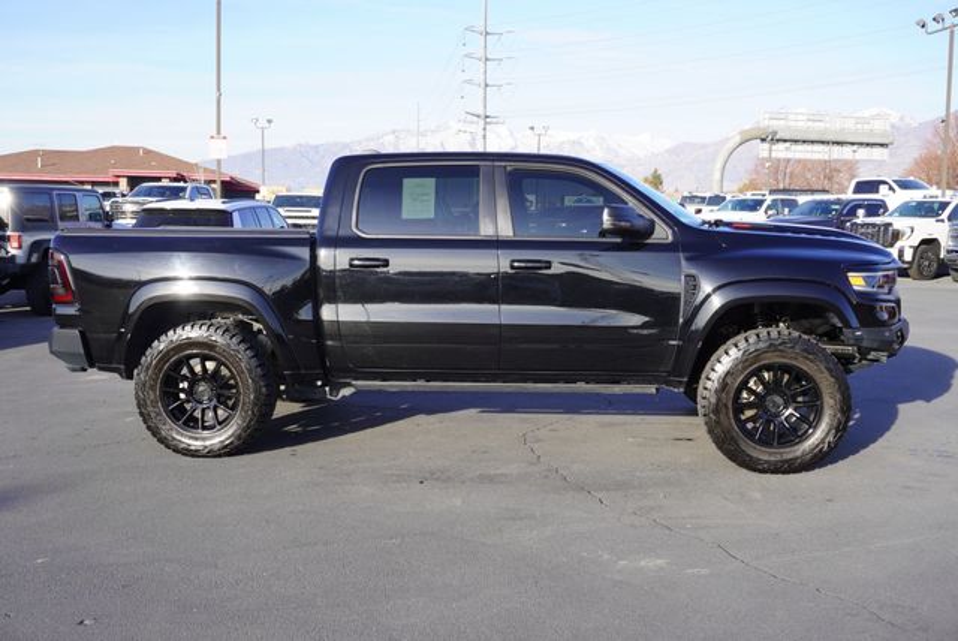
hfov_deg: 53.1
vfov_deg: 36.9
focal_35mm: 36
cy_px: 320
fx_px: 959
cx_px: 479
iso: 100
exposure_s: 1/100
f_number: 7.1
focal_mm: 24
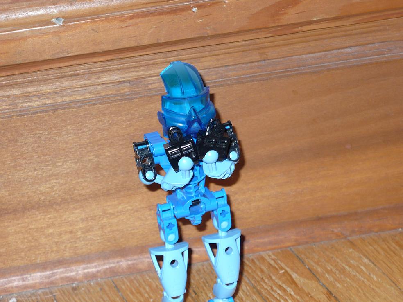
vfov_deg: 12.6
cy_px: 151
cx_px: 202
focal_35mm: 118
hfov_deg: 16.7
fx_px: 1374
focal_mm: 19.4
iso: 100
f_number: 3.7
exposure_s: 1/30
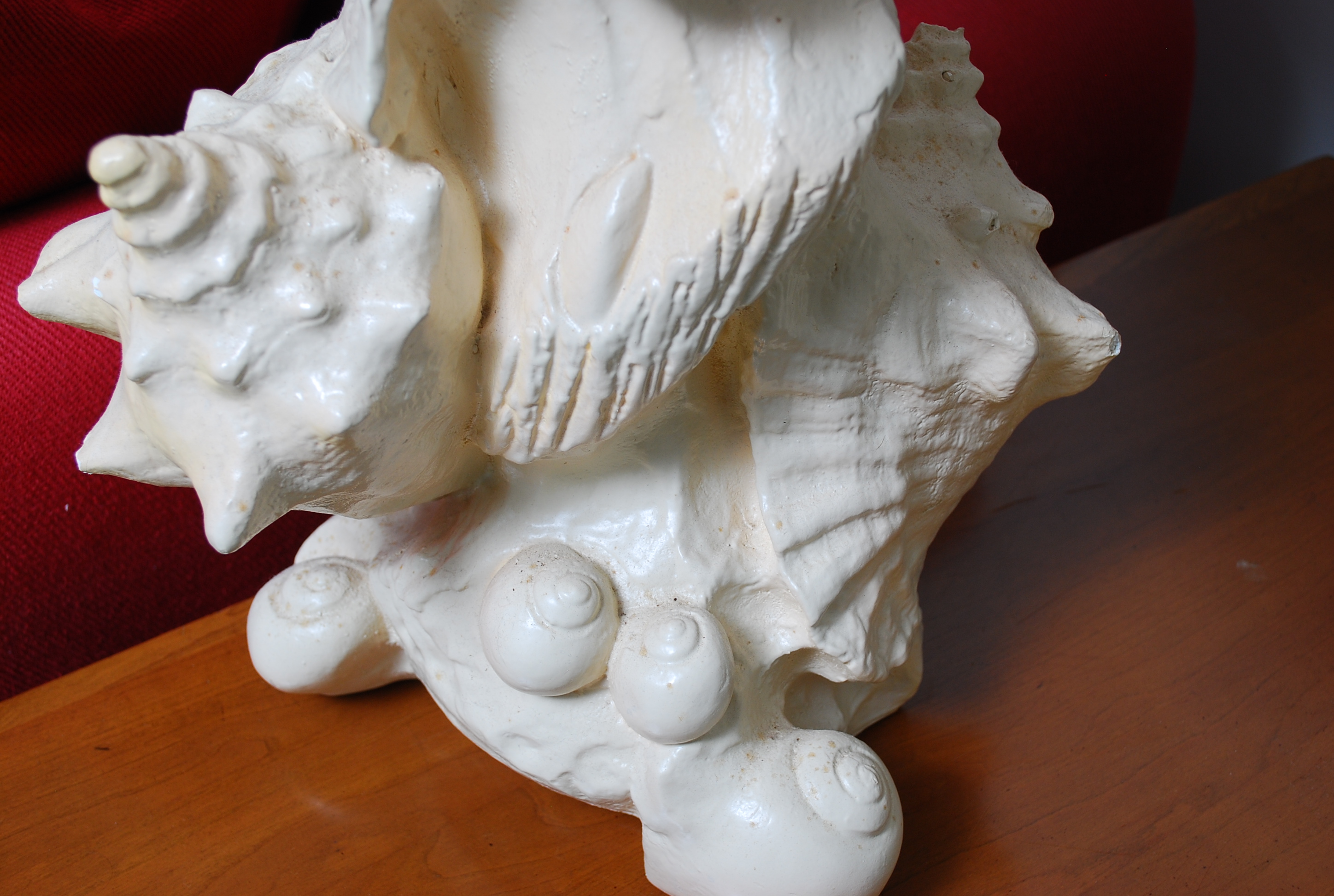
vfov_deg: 28.2
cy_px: 448
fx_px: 1782
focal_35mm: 48
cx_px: 667
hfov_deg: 41.0
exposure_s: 1/160
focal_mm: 32
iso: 160
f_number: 5.6
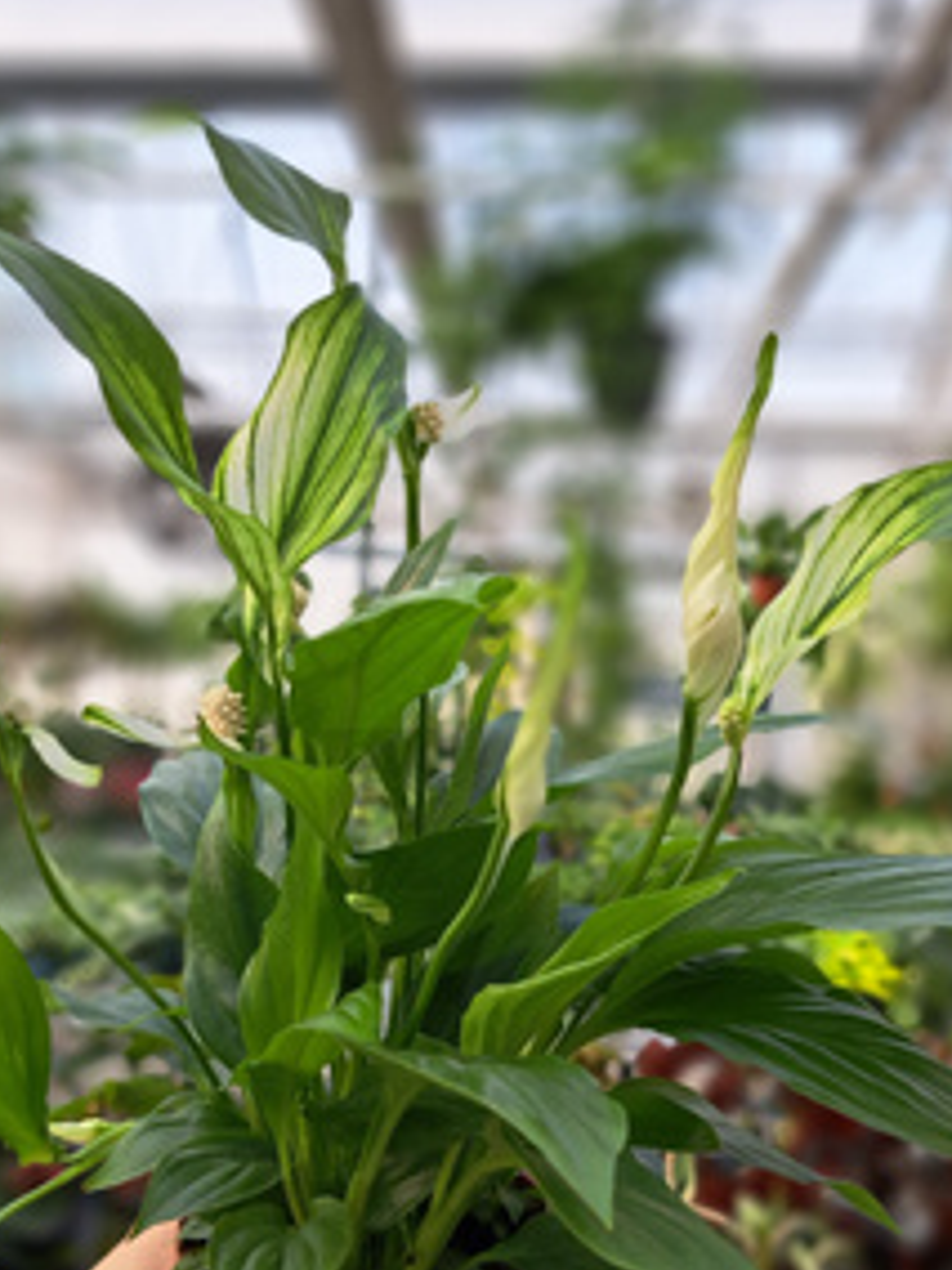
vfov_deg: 48.4
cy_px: 809
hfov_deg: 37.6
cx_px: 407
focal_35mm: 38
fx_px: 1393
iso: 50
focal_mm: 5.23
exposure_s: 1/287
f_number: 1.8
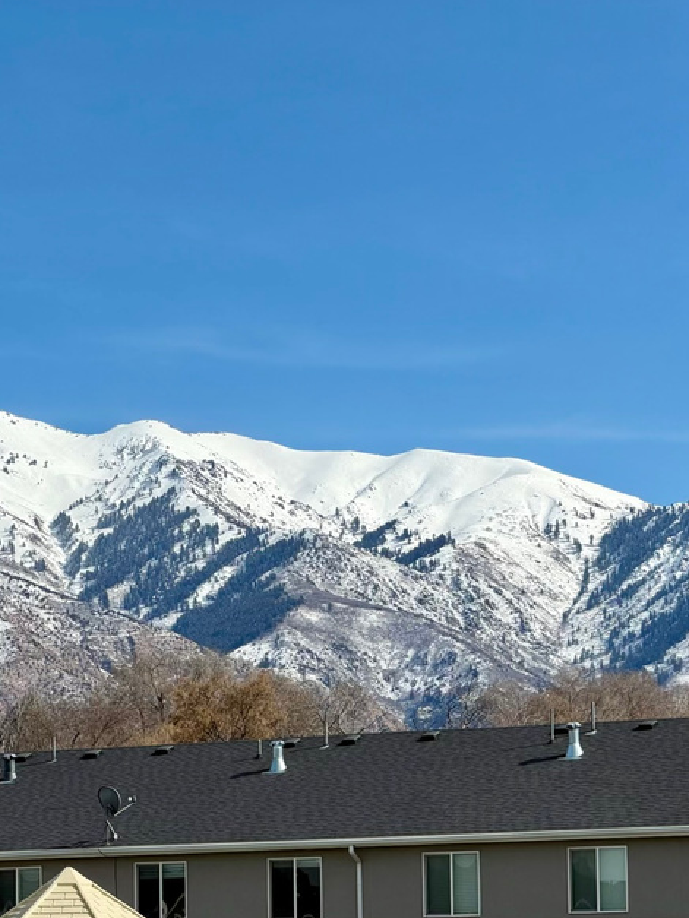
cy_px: 558
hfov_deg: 9.1
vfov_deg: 12.1
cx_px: 140
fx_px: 4326
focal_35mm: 163
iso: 20
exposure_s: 1/1087
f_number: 2.8
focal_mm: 16.89
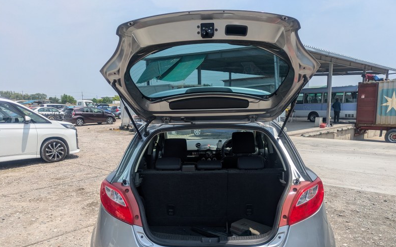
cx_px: 200
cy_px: 149
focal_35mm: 27
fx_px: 291
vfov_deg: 45.7
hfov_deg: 68.4
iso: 46
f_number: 1.89
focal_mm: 5.43
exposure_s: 1/2370
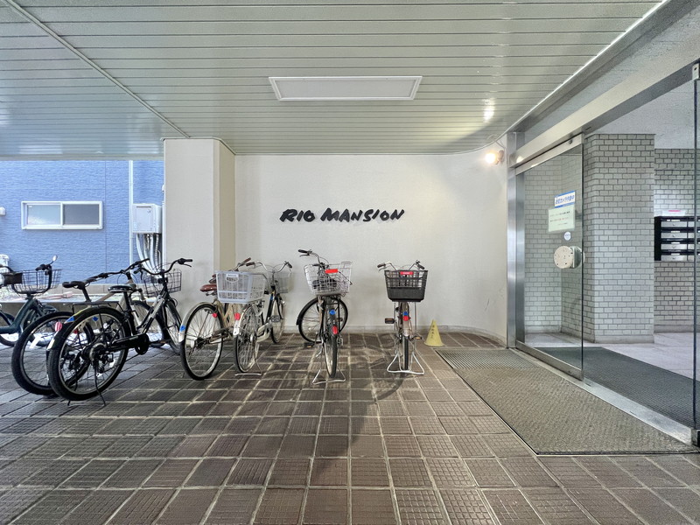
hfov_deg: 106.2
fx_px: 263
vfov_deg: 89.9
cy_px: 262
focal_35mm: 13
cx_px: 350
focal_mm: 1.57
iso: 160
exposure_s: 1/50
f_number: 1.8
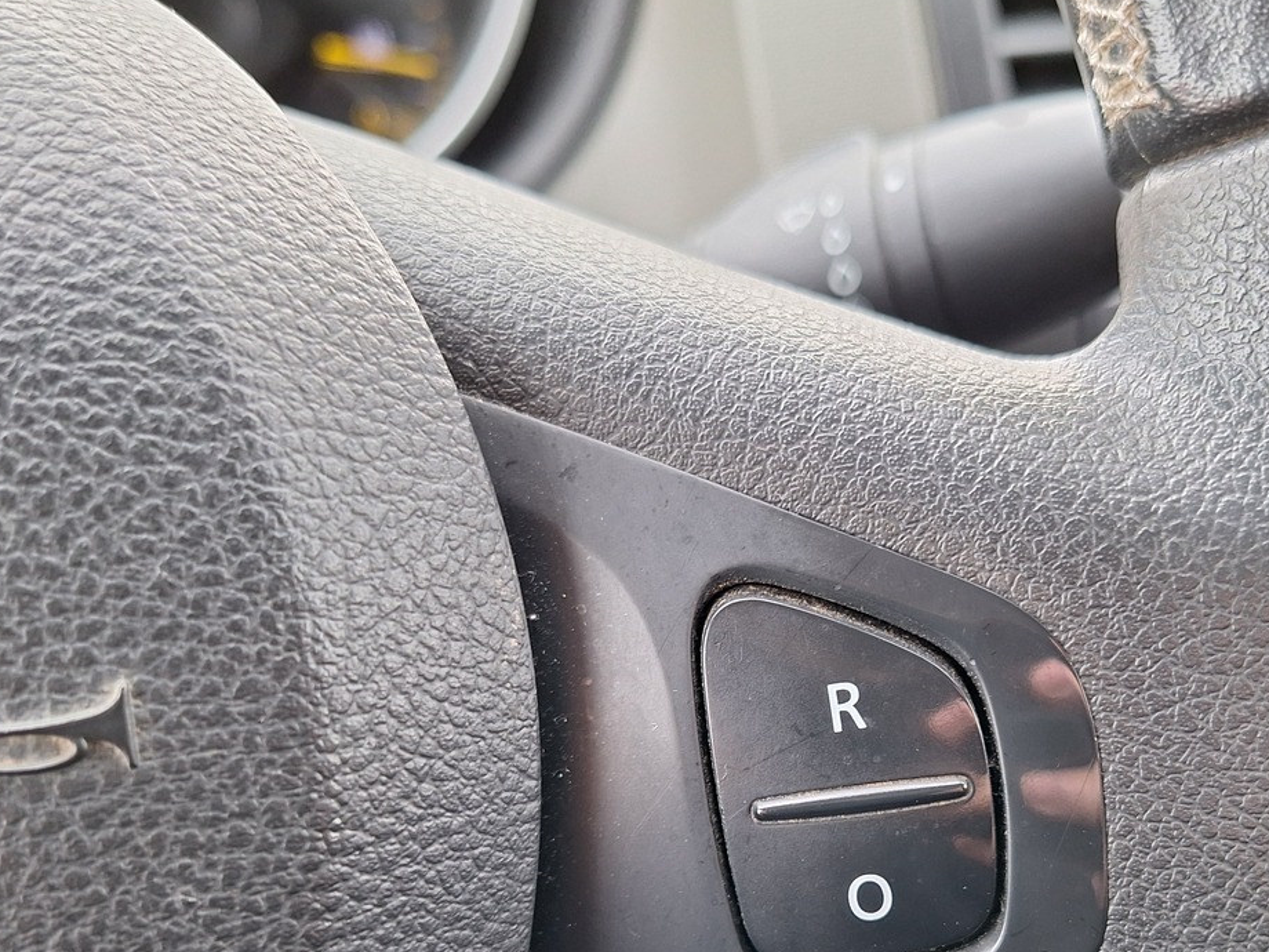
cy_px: 706
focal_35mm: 36
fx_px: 1320
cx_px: 753
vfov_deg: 38.7
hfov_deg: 51.1
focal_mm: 5.54
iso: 100
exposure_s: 1/50
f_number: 1.8
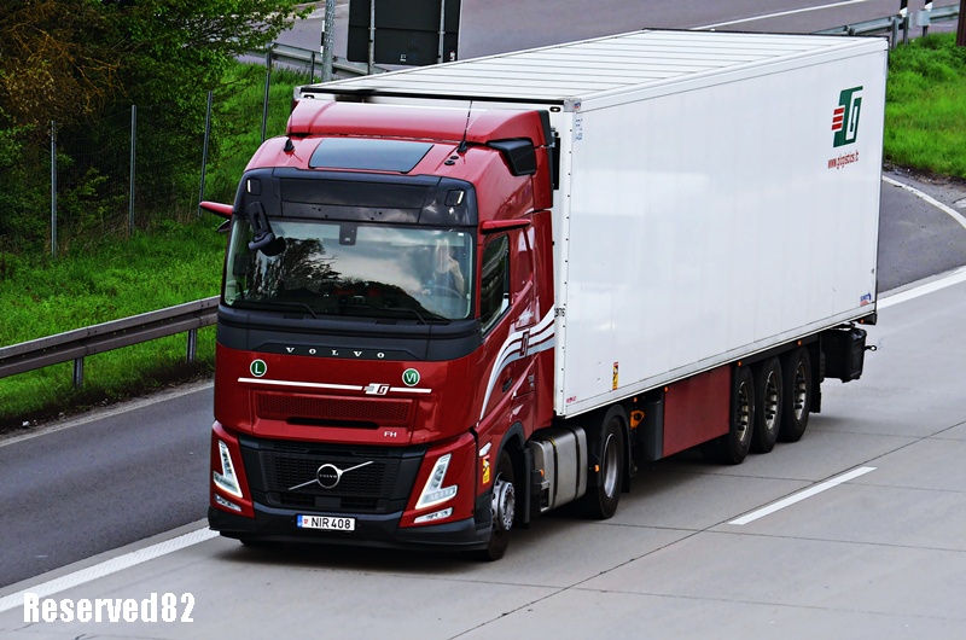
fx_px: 7431
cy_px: 320
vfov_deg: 4.9
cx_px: 483
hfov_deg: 7.4
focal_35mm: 278
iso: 800
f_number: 9
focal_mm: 185
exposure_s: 1/640
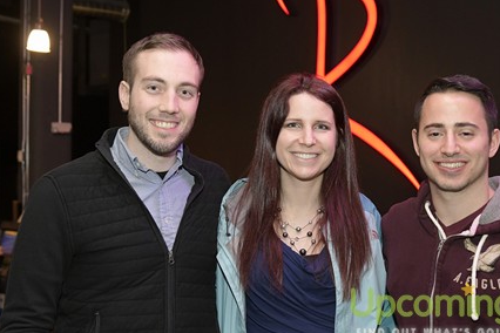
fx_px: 861
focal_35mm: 62
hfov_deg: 32.2
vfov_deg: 21.9
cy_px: 139
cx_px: 310
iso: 2000
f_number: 4
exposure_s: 1/60
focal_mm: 32
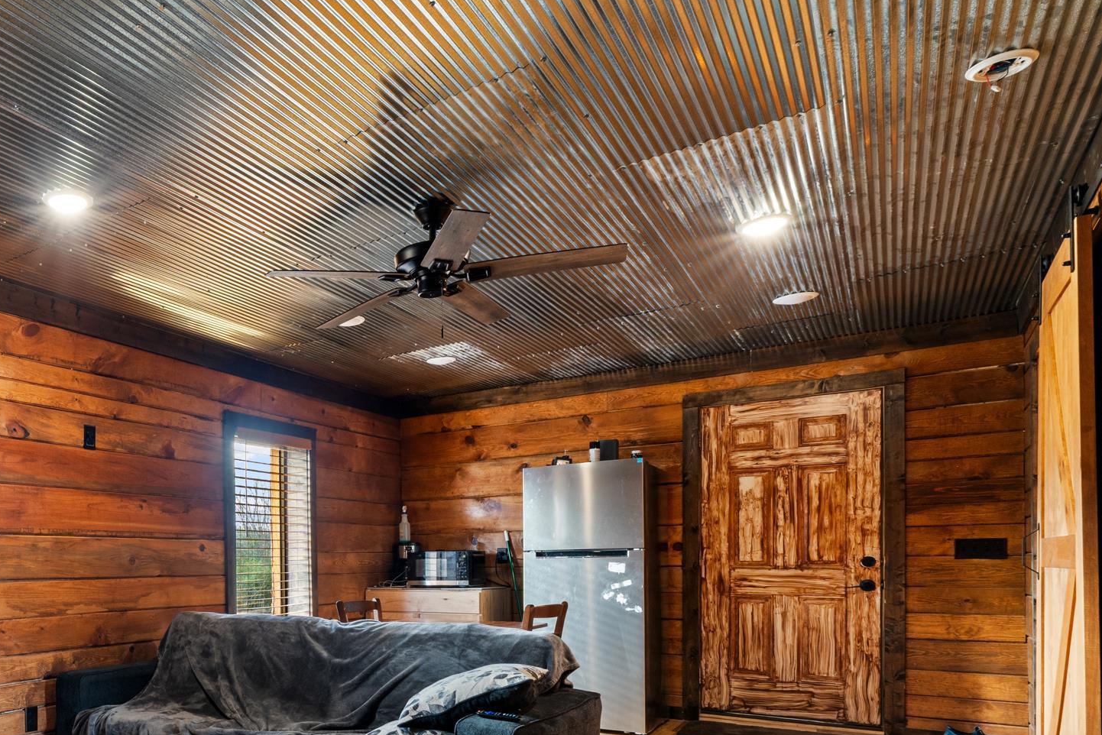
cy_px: 573
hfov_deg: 61.7
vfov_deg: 47.3
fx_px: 796
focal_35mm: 26
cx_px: 173
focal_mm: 10
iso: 200
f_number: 9
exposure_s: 4
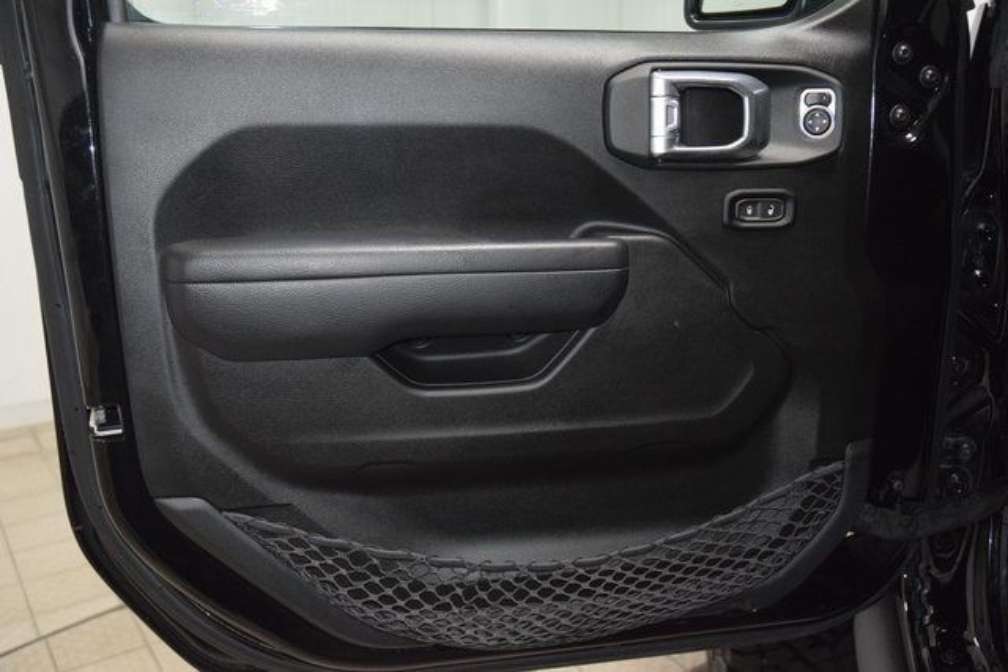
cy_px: 336
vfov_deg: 36.9
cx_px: 504
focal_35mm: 36
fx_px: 1008
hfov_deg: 53.1
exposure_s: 1/125
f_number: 3.8
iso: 2800
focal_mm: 24
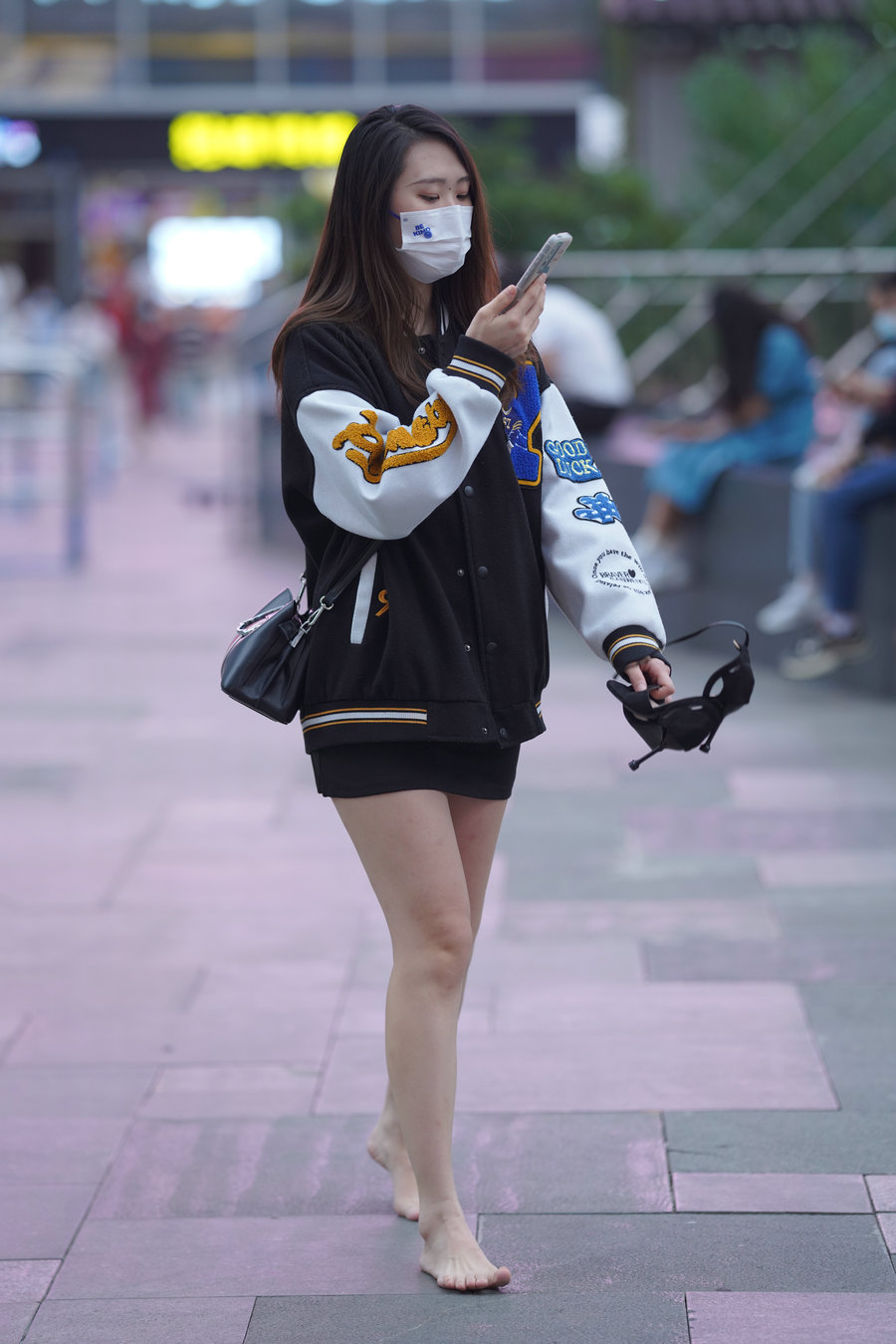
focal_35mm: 135
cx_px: 448
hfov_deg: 10.2
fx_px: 5040
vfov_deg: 15.2
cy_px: 672
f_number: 2.2
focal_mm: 135
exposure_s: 1/400
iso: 640
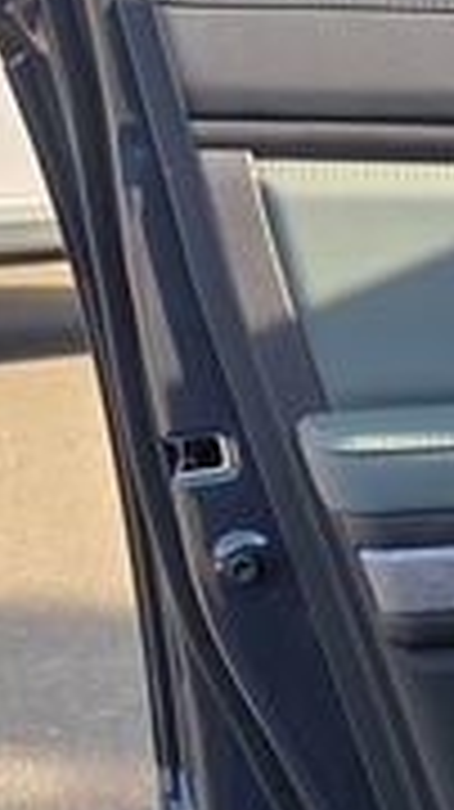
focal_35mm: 89
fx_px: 1908
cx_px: 1034
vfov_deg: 23.9
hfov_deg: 11.5
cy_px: 432
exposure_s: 1/1967
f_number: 1.7
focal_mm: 6.3
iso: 80
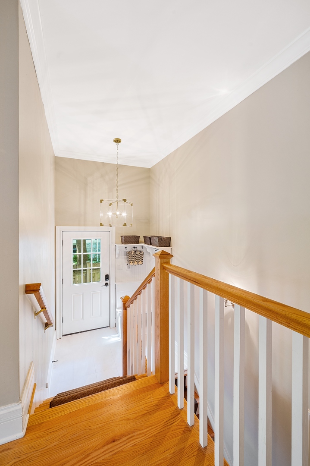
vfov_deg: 100.4
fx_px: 194
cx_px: 155
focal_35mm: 15
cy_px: 233
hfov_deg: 77.3
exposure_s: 2
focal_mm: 15
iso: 200
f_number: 8
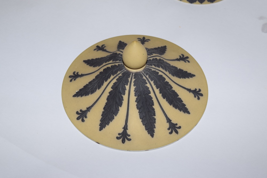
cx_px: 134
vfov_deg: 16.6
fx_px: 612
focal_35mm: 82
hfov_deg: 24.6
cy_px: 89
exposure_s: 1/60
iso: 280
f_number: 5.6
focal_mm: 55
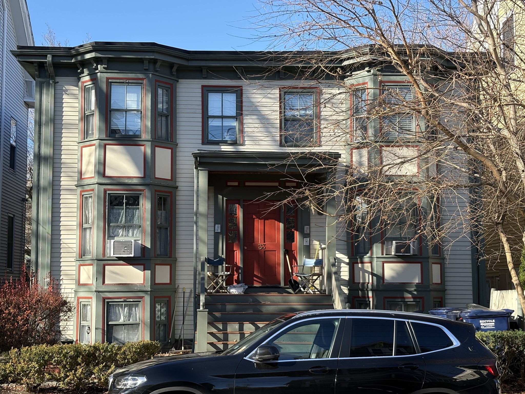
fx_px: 789
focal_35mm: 52
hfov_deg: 36.8
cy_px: 197
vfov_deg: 28.0
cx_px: 262
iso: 32
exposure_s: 1/946
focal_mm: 5.96
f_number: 1.6
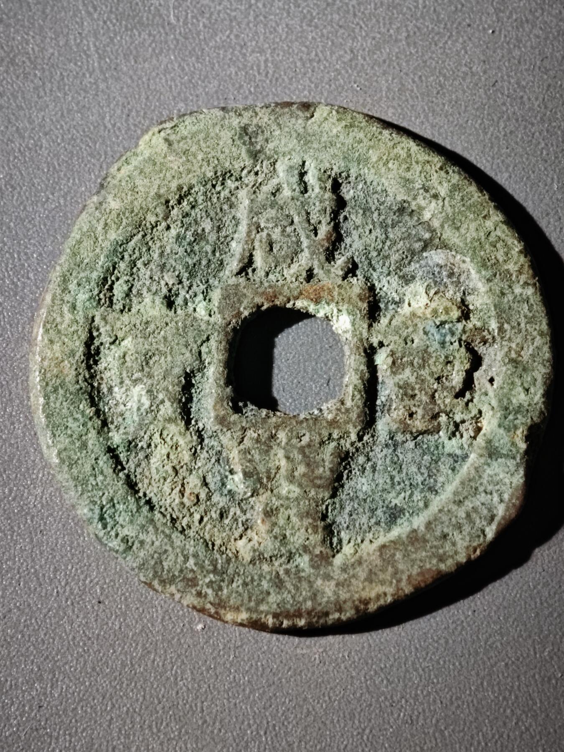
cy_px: 376
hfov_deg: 13.5
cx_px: 282
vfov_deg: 17.9
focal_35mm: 110
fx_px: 2390
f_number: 2
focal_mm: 9
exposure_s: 1/100
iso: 320
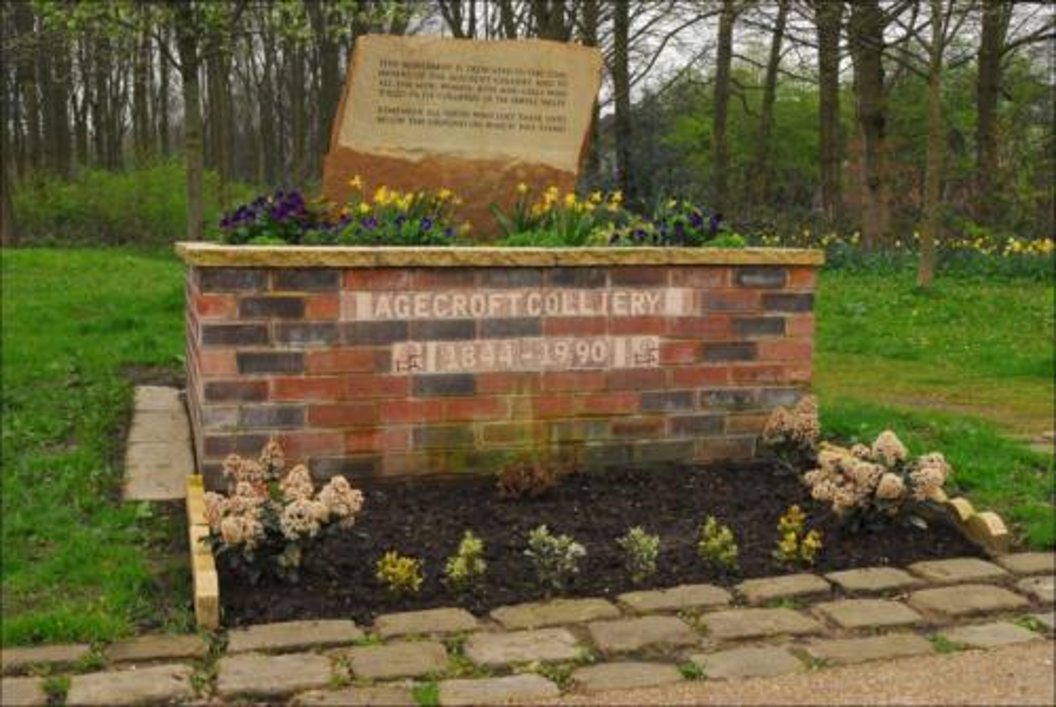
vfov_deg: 30.0
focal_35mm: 45
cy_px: 354
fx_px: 1322
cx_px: 528
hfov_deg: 43.5
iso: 400
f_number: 9
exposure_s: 1/320
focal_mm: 30
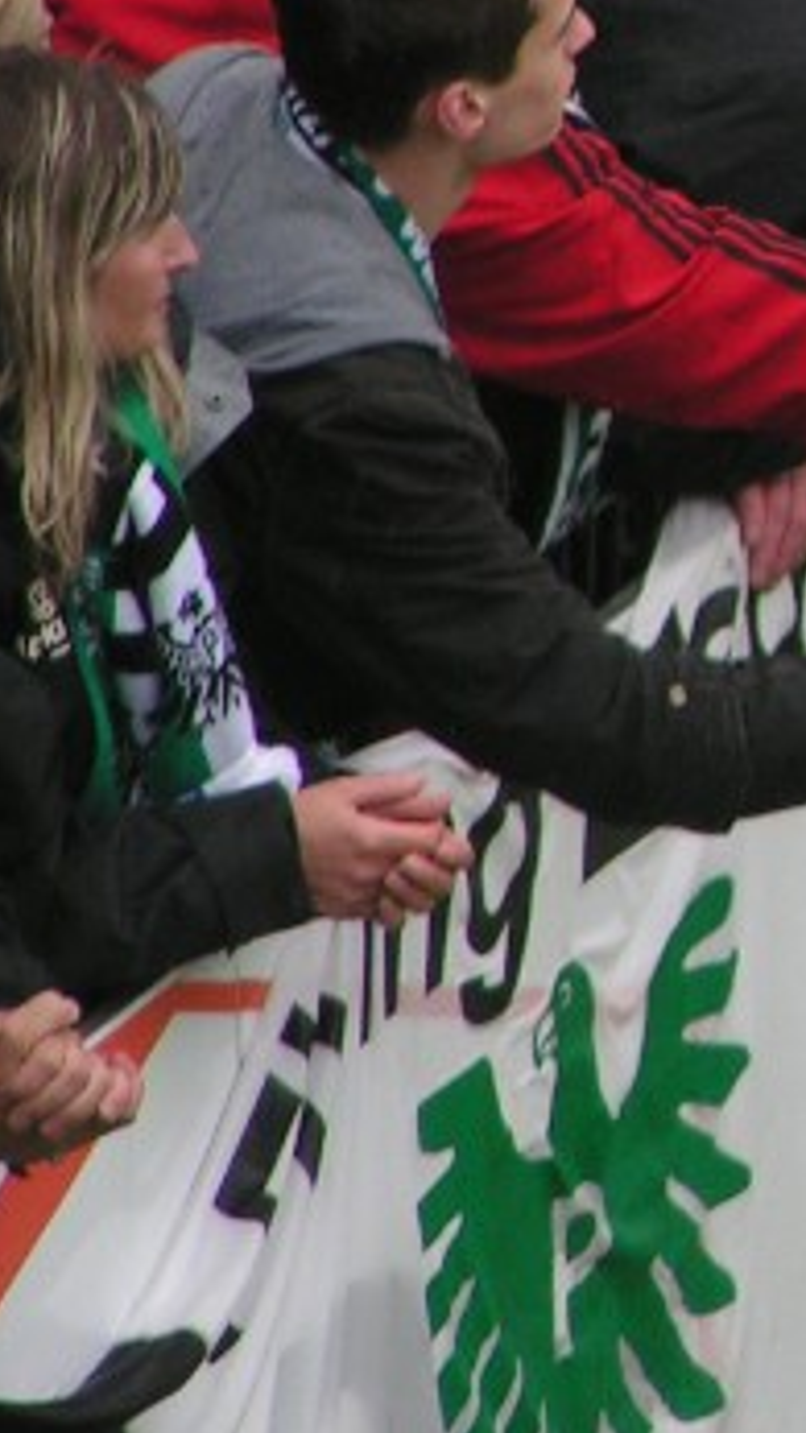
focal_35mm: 954
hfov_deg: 1.3
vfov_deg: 2.3
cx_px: 1443
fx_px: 36273
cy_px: 310
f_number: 3.5
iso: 80
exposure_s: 1/400
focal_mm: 58
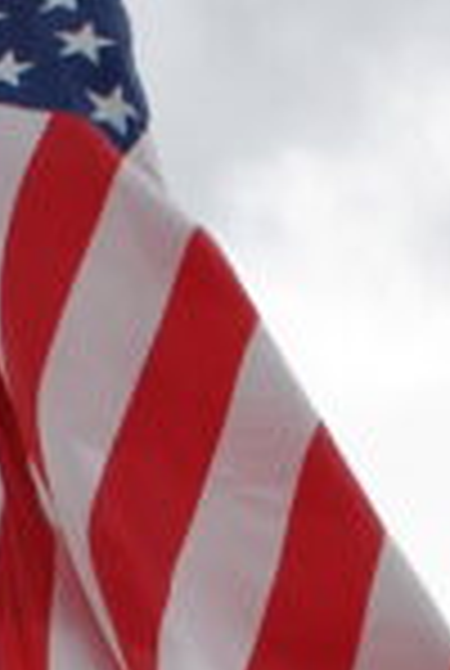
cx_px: 335
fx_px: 3844
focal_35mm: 206
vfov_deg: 9.6
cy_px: 1039
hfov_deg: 6.7
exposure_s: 1/320
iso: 100
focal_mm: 20
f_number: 9
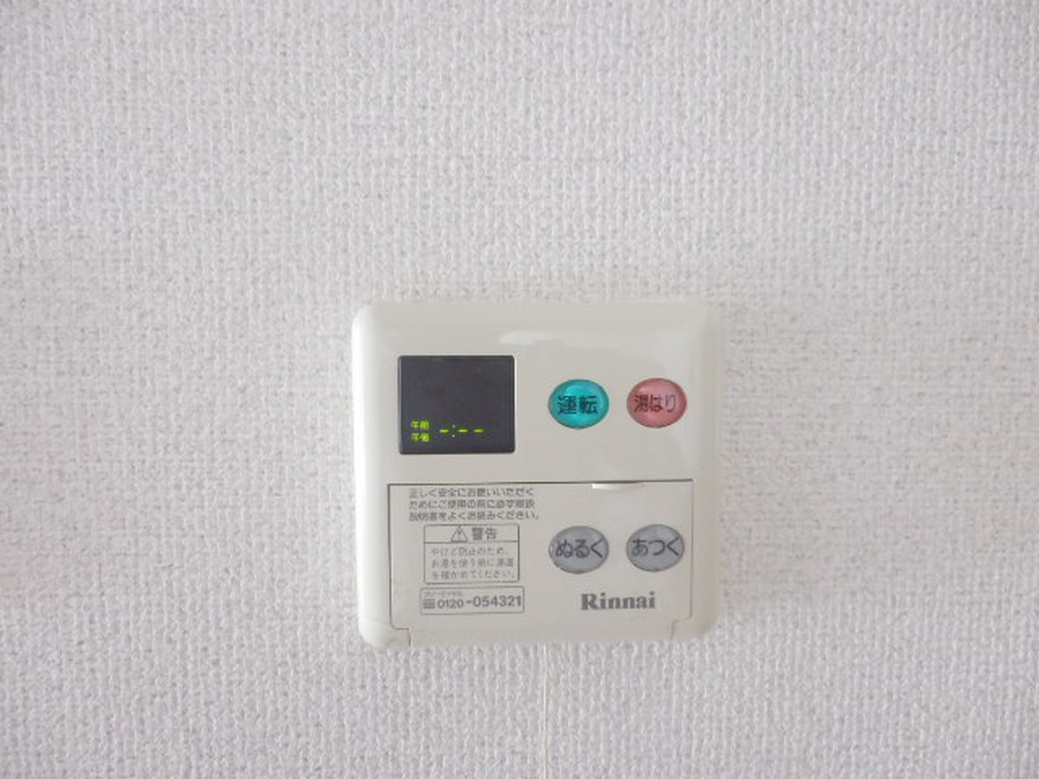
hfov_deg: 71.6
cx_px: 520
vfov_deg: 56.8
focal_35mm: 24
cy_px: 390
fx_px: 720
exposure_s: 1/30
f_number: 3
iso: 640
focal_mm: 4.2
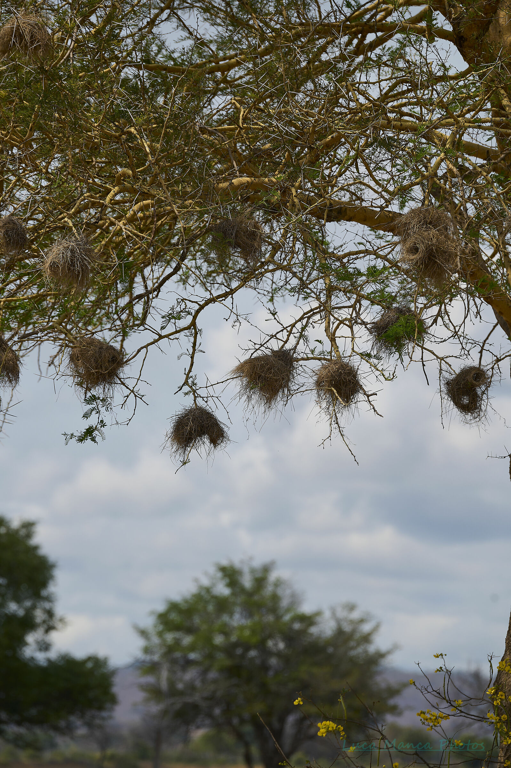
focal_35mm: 300
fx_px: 6395
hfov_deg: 4.6
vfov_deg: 6.9
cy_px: 384
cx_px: 256
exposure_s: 1/750
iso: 100
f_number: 8
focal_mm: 300
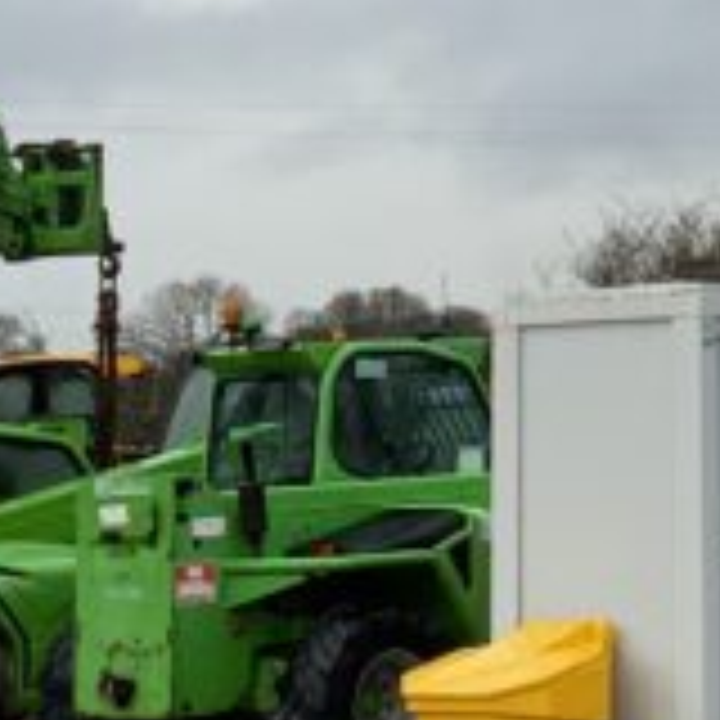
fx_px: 3859
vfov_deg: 10.5
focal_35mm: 164
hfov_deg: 10.3
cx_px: 1102
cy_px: -81
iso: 16
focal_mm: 3
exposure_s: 1/422
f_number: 1.8
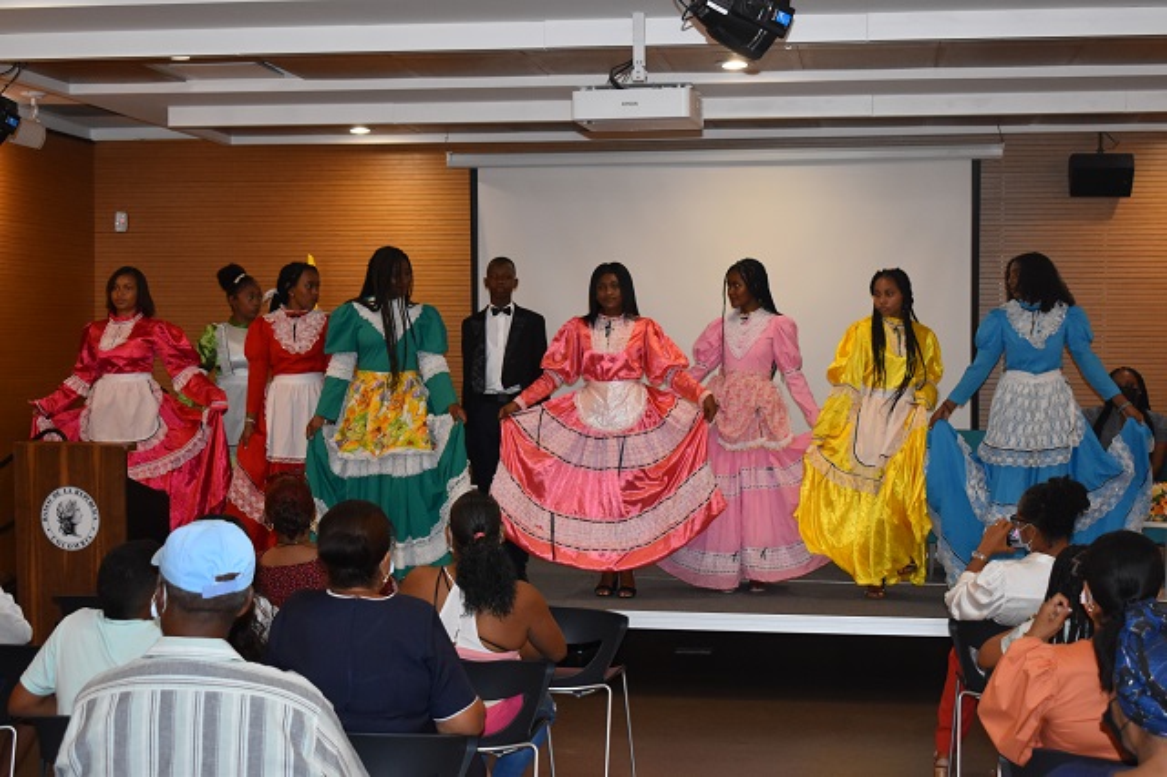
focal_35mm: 57
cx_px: 584
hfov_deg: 35.1
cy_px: 388
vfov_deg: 23.8
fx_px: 1847
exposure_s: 1/100
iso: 1600
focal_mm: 38
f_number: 4.8
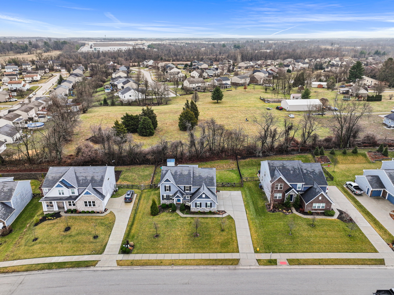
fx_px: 273
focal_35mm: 24
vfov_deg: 56.8
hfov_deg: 71.6
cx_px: 197
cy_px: 148
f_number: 2.8
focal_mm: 12.29
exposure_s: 1/100
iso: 170
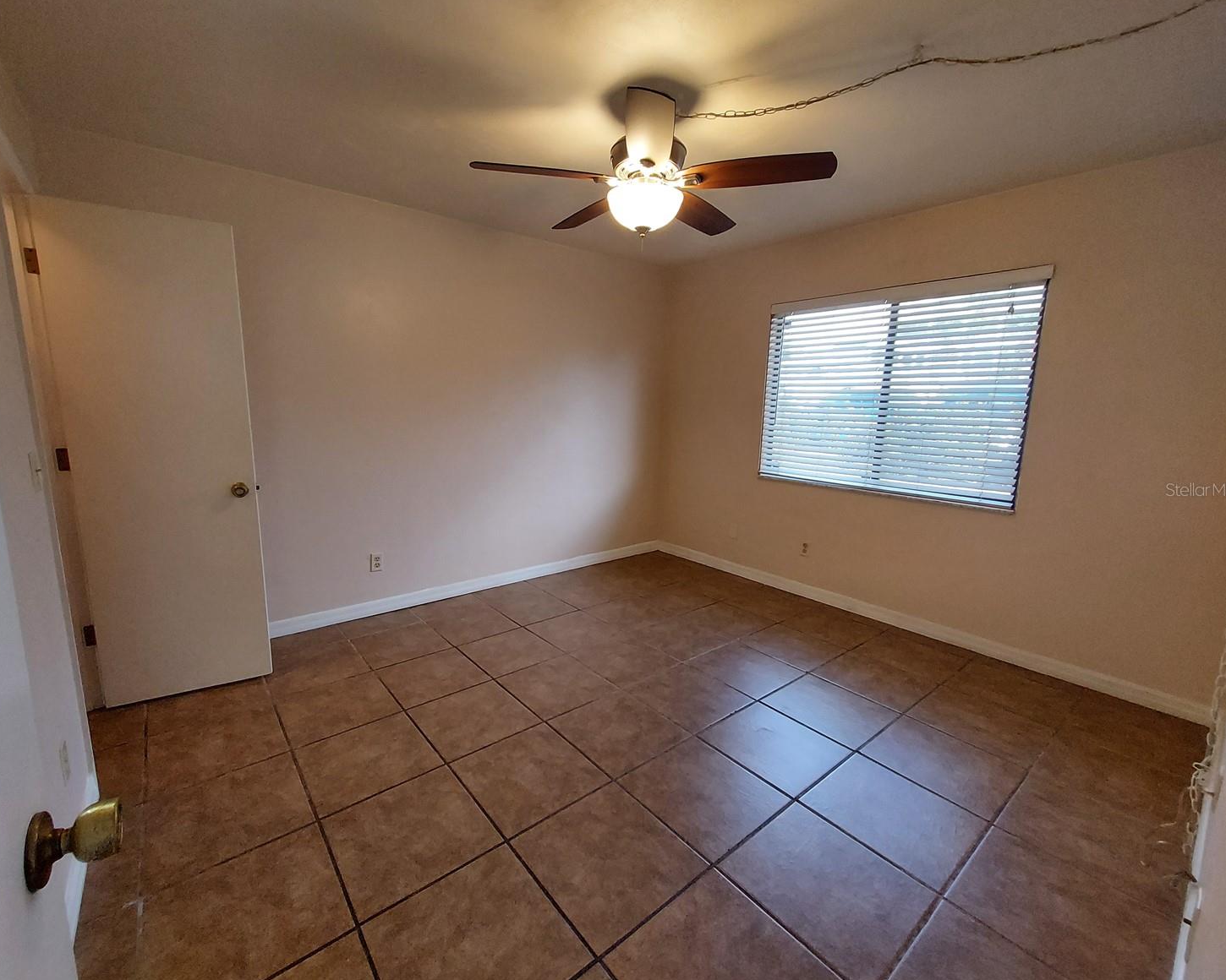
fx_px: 508
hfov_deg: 100.5
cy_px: 489
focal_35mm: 14
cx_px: 569
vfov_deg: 88.0
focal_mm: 1.74
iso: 200
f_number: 2.2
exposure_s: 1/60
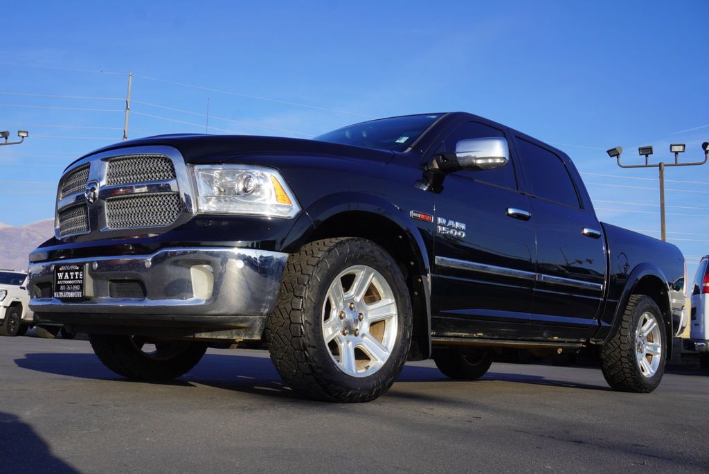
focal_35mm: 38
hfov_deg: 51.3
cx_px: 354
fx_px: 739
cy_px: 237
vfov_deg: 35.5
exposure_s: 1/125
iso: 100
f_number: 10
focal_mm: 25
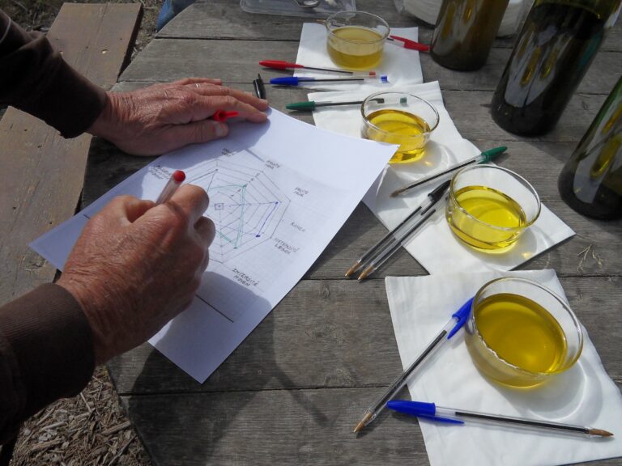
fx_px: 431
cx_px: 311
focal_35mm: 24
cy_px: 233
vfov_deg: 56.8
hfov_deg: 71.6
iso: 80
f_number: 7.5
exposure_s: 1/350
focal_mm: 4.2
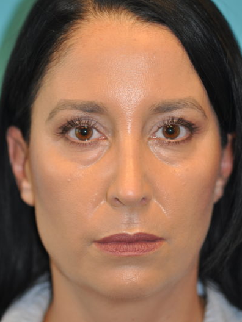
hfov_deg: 8.6
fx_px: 1608
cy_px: 144
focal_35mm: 173
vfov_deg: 11.5
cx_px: 121
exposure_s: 1/60
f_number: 3
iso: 200
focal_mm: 105
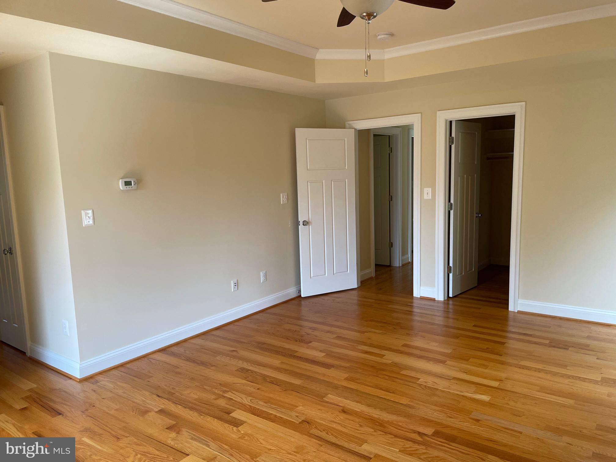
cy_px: 231
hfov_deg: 67.3
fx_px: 463
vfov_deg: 53.1
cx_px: 308
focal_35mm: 26
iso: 100
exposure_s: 1/120
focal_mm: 4.2
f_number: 1.6
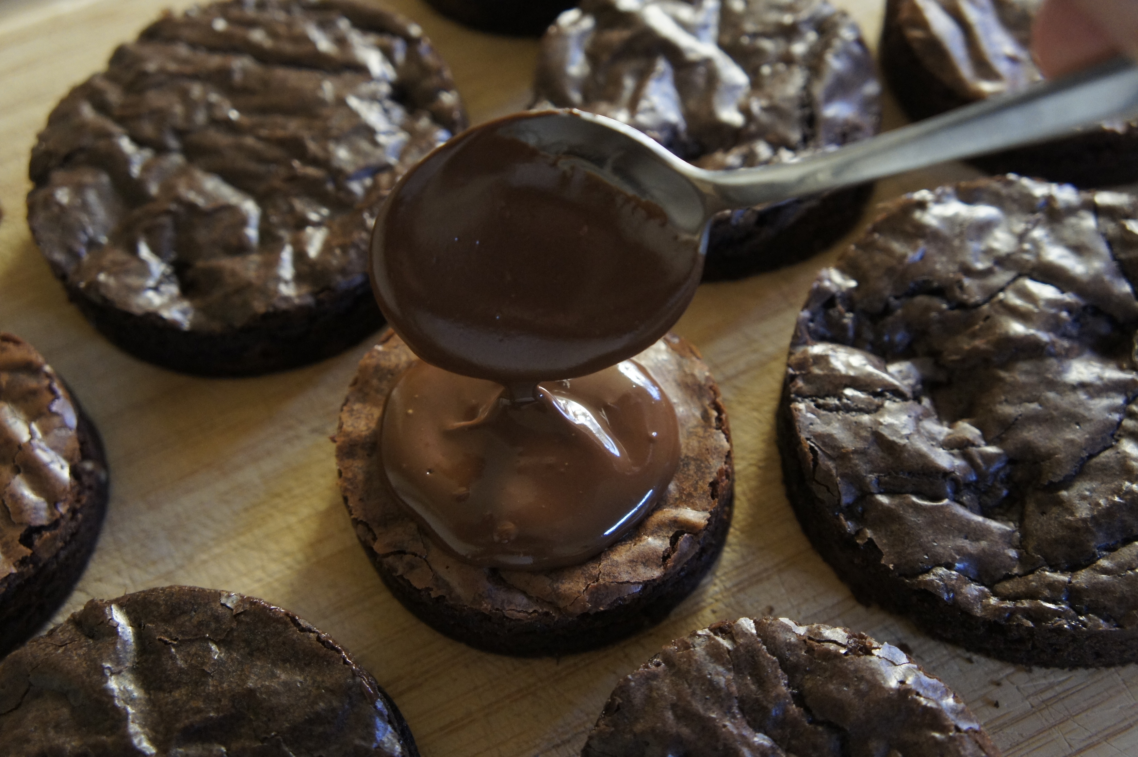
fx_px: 1374
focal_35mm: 44
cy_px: 378
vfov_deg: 30.8
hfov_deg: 45.0
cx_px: 569
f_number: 4
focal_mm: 29
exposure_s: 1/40
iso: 1600
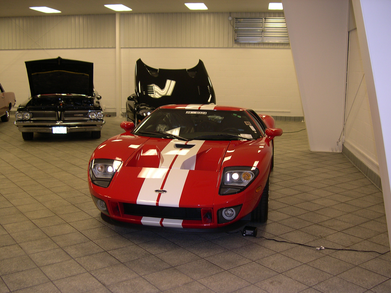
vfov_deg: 37.7
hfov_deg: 49.0
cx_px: 196
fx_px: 429
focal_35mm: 38
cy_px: 146
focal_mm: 8
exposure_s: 1/30
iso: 100
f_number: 2.8
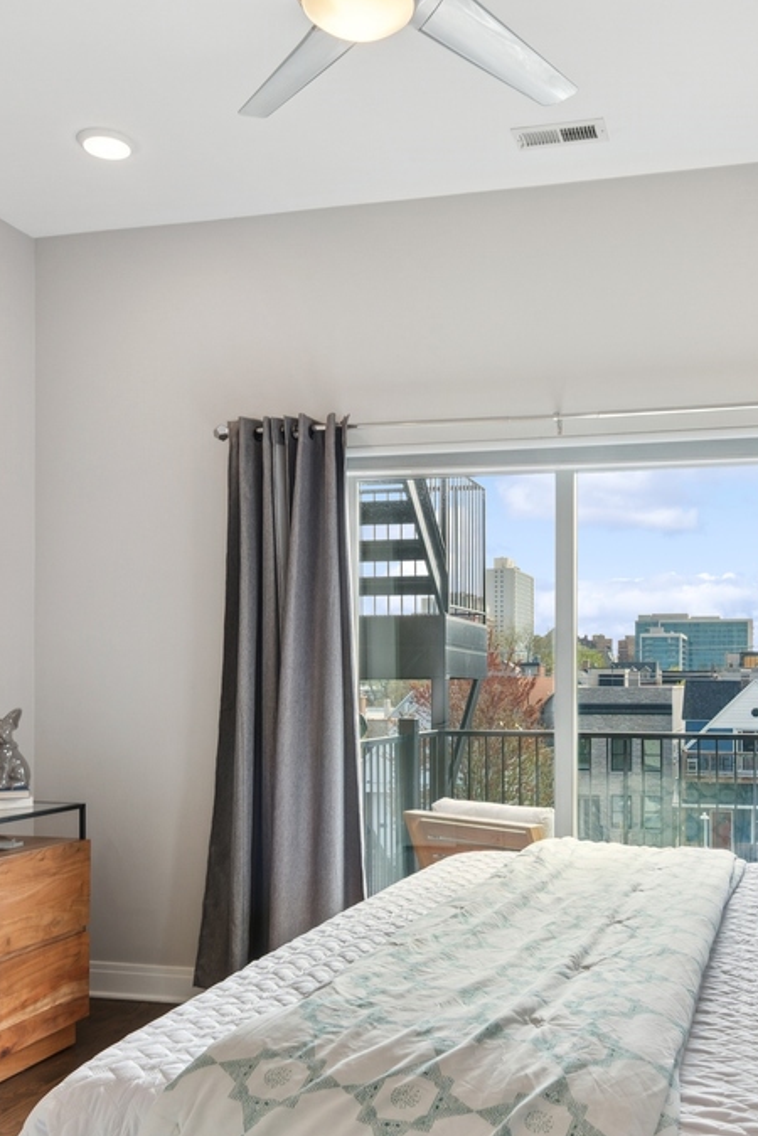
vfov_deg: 52.7
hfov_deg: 36.6
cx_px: 499
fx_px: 1136
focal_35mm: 36
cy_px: 694
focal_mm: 15
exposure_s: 1/30
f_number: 8
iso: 200
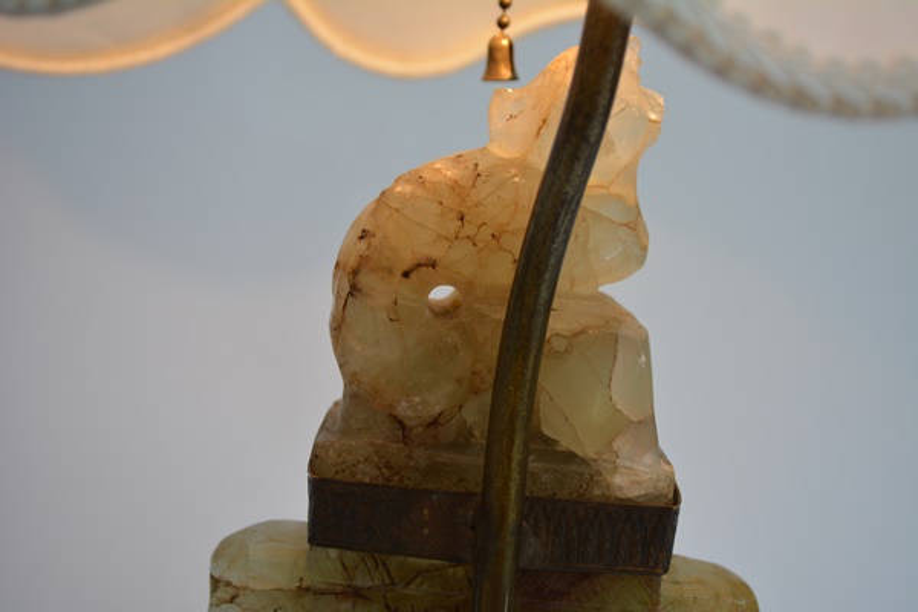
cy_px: 306
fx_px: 1530
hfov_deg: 33.4
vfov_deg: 22.6
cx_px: 459
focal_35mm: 60
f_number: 5.6
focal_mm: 40
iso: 200
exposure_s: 1/125
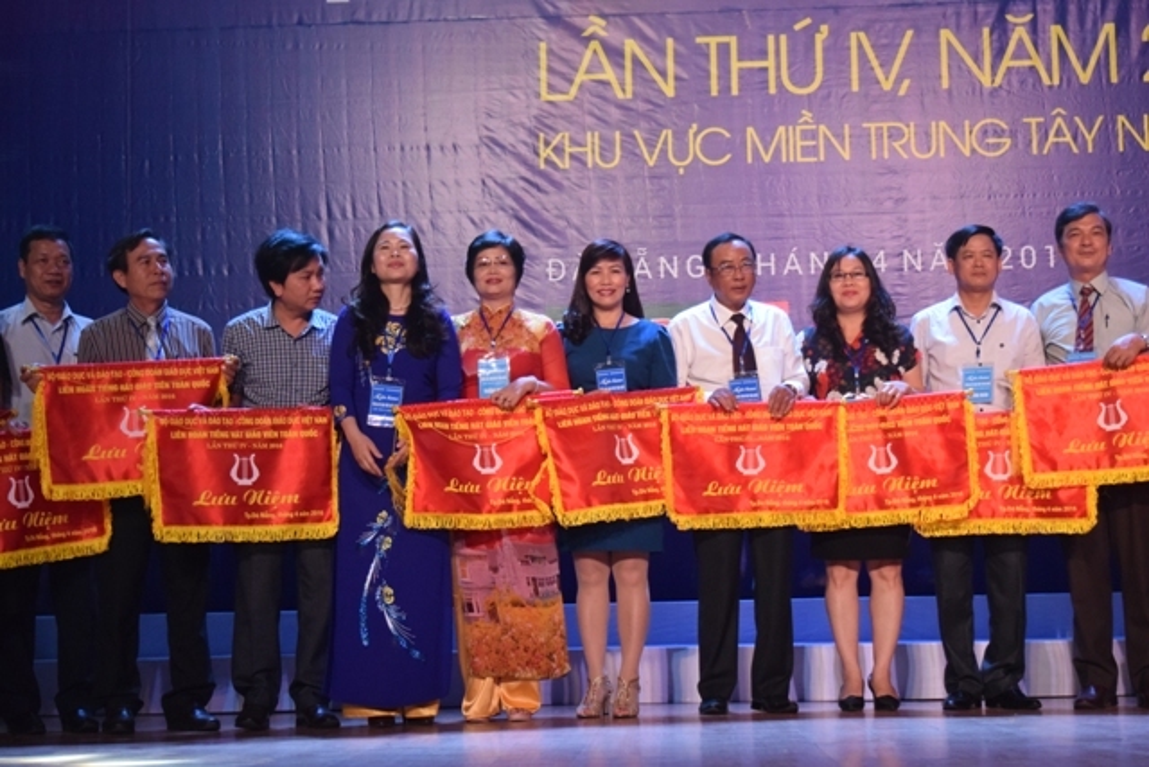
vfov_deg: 21.6
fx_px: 2011
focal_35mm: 63
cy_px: 384
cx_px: 574
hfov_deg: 31.9
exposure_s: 1/500
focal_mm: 42
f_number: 5
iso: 3200
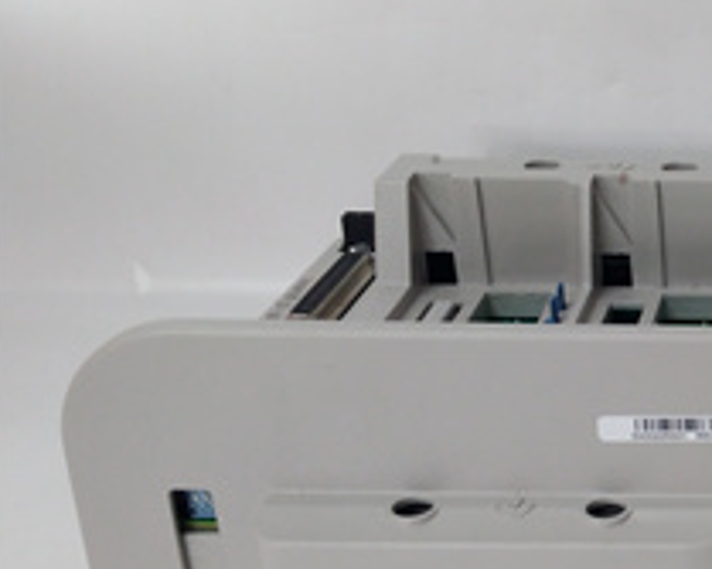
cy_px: 376
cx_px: 838
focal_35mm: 63
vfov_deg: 24.1
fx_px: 1327
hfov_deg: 26.8
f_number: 2
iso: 120
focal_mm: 3.79
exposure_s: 1/33
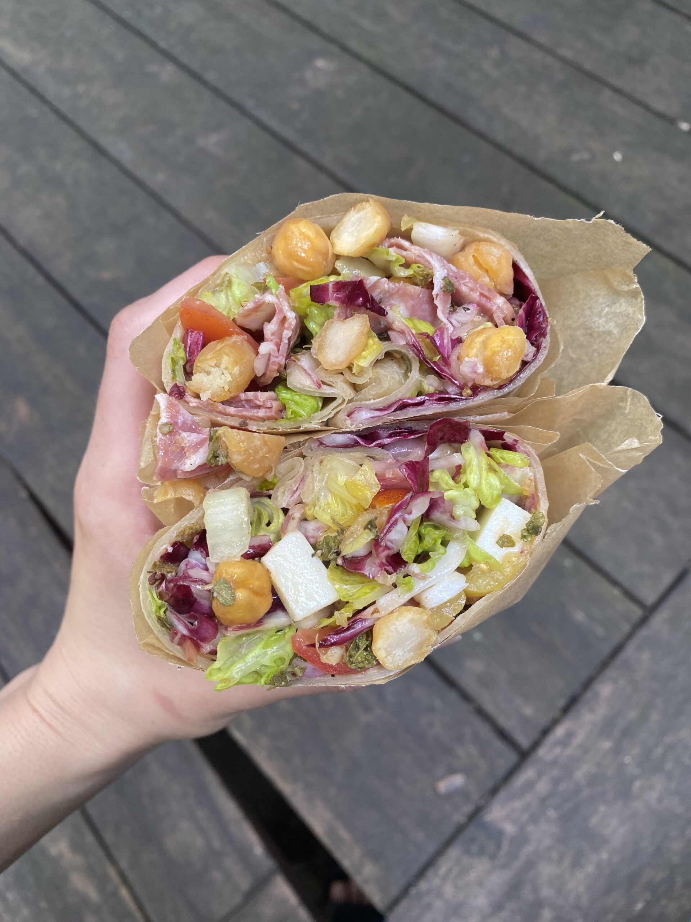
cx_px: 346
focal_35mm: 26
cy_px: 461
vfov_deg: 67.3
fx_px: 692
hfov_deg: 53.1
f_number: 1.8
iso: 64
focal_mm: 4.25
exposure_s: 1/121
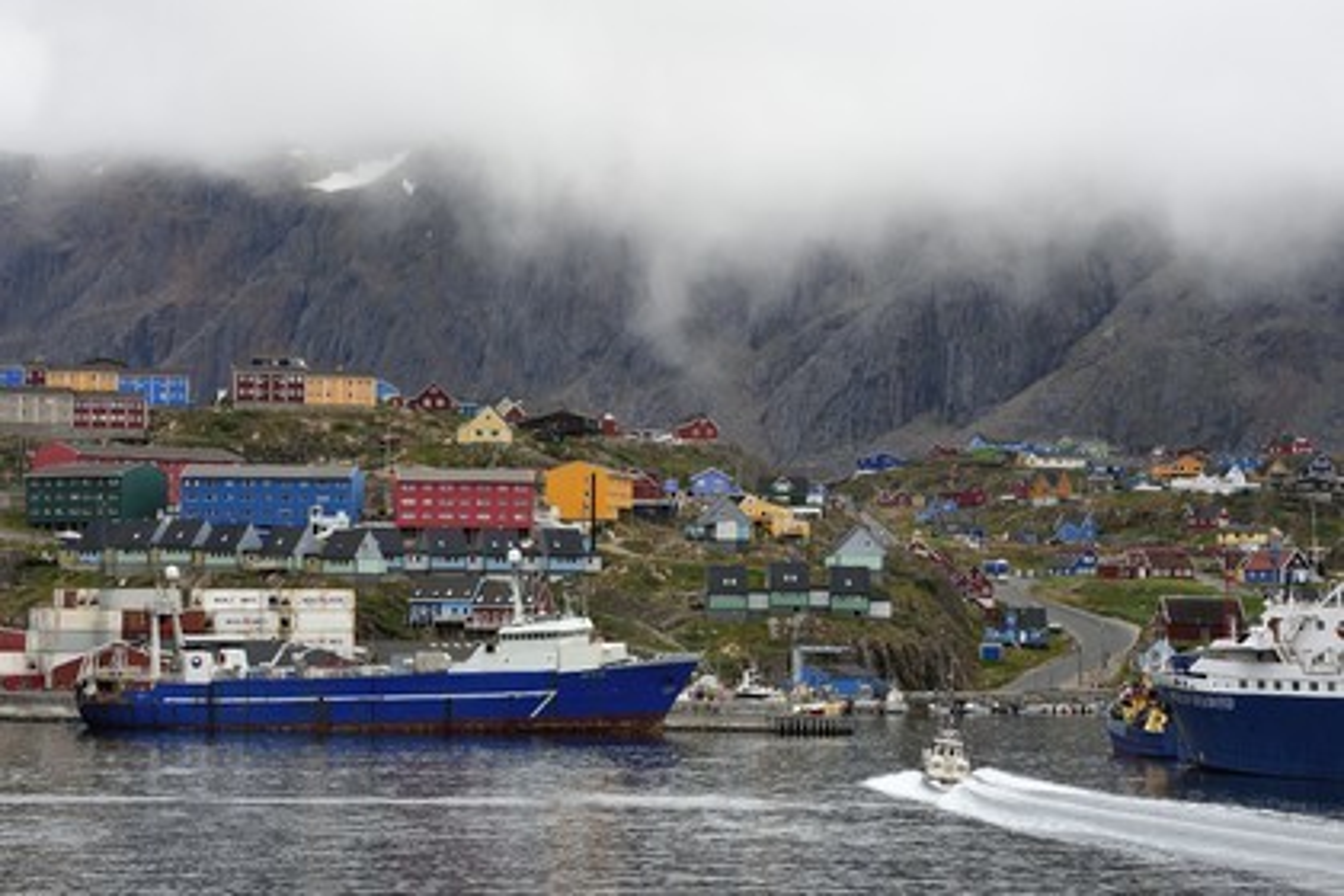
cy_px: 448
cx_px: 672
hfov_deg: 15.8
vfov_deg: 10.5
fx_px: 4853
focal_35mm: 130
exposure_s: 1/250
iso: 200
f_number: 9
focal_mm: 130
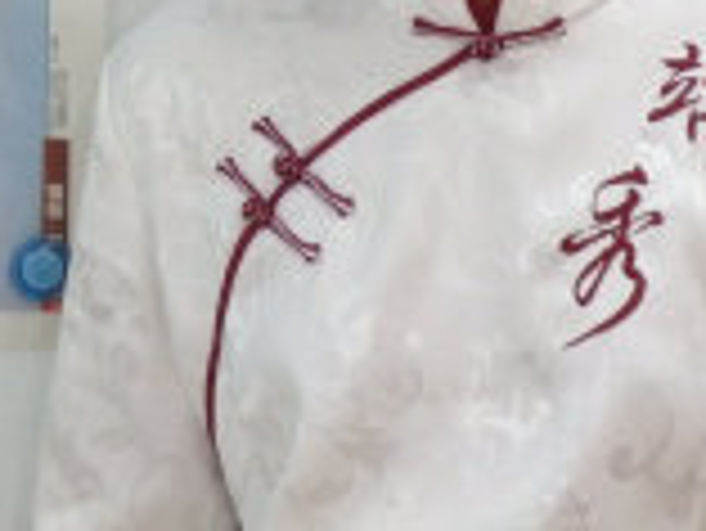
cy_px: -263
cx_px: 49
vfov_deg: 9.4
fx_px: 3123
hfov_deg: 12.8
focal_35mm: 153
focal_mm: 8.9
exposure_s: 1/80
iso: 800
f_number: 4
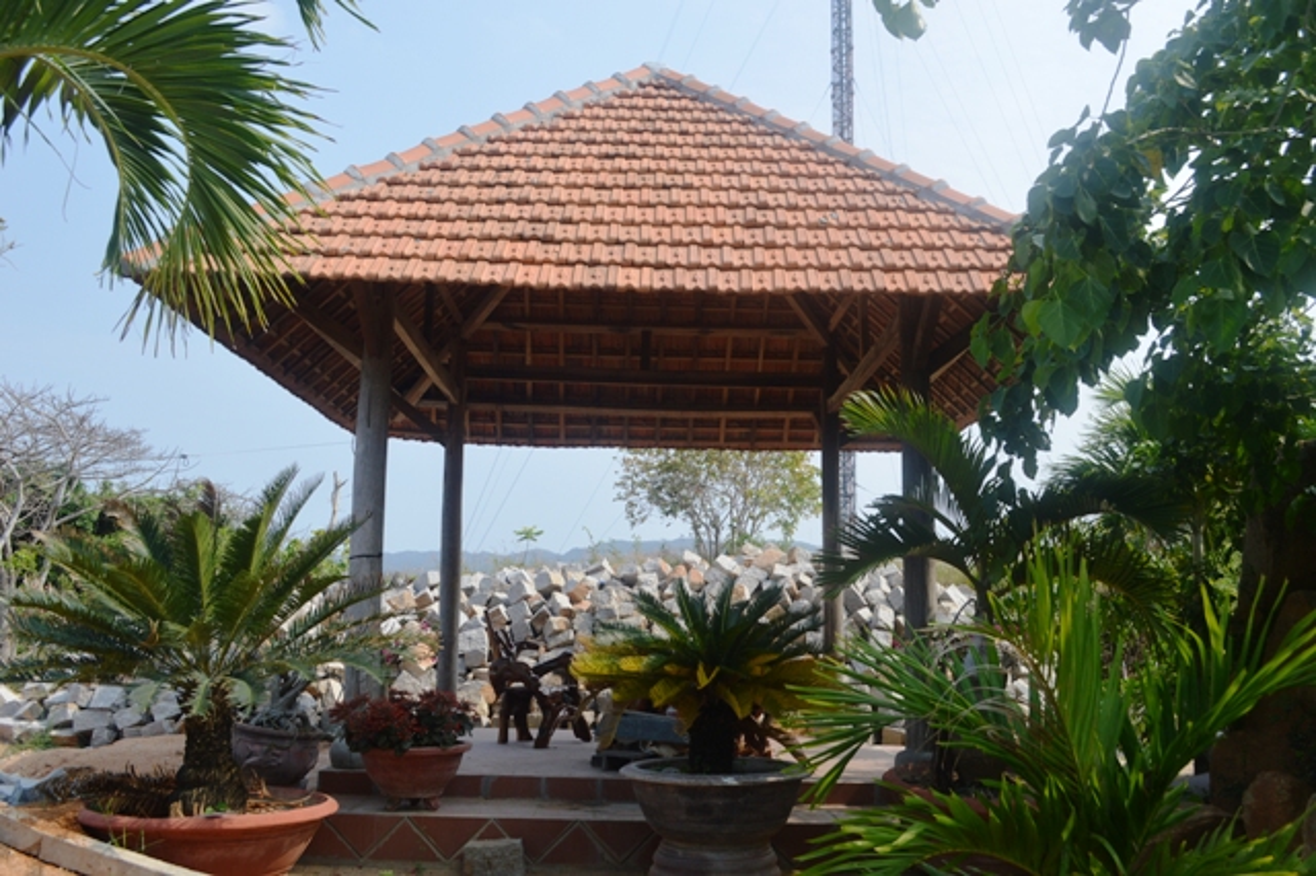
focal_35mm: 33
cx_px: 658
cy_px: 438
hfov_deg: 57.2
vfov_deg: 39.9
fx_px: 1206
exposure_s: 1/250
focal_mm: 22
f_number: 8
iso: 100
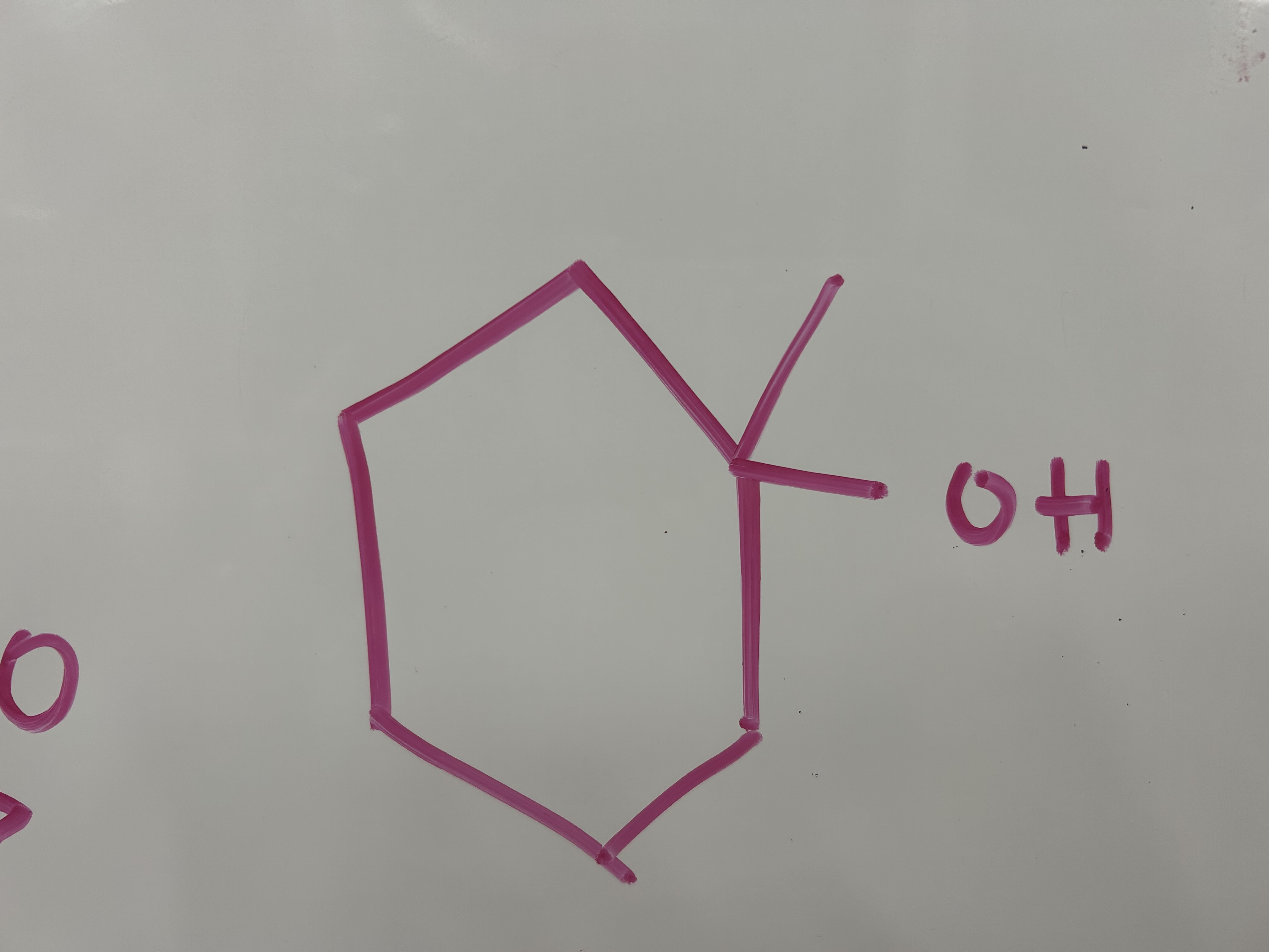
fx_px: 953
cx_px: 634
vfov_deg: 53.1
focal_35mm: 26
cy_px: 476
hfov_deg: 67.3
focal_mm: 5.7
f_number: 1.5
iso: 50
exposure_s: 1/100
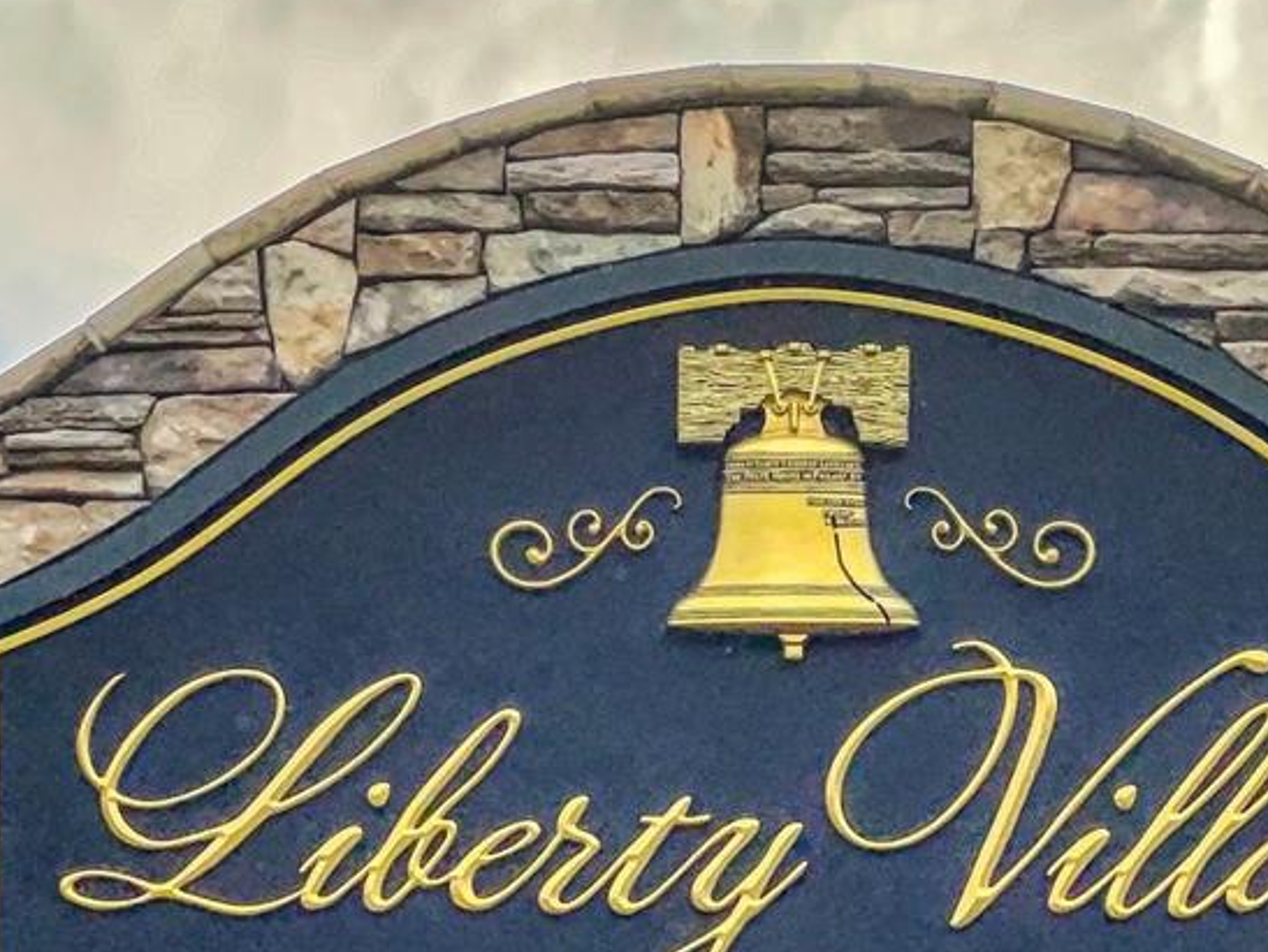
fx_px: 5571
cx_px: 723
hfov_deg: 13.0
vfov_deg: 9.7
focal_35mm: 152
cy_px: 952
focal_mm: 6
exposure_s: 1/3984
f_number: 2
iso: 32
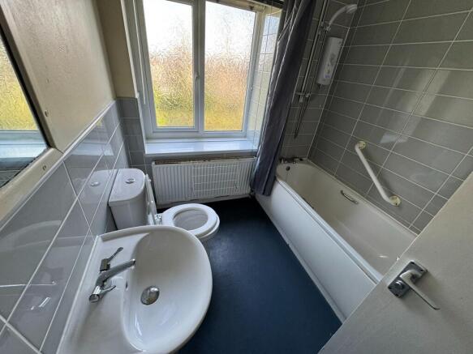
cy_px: 177
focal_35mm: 14
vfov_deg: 85.7
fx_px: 191
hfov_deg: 102.1
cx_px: 236
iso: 125
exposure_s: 1/99
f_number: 2.2
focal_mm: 2.22
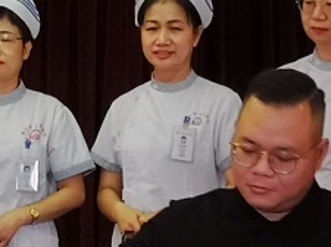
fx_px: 1785
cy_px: 153
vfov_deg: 7.9
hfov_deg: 10.5
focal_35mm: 187
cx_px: 25
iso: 320
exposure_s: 1/25
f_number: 1.8
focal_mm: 5.58
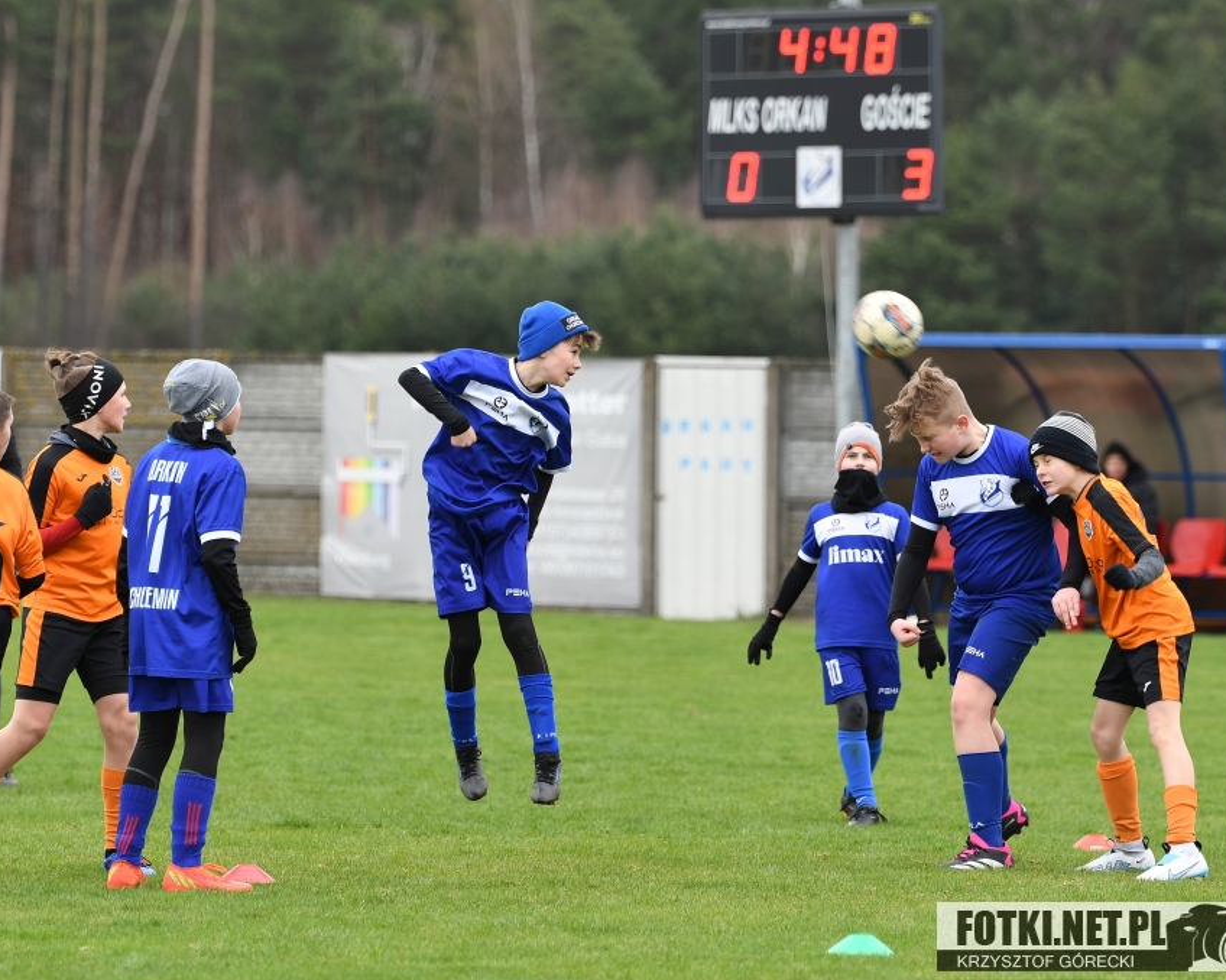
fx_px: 9251
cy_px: 492
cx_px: 529
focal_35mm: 255
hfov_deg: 7.6
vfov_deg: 6.1
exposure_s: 1/500
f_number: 3.2
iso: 200
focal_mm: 150
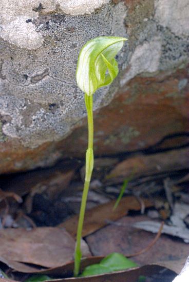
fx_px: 589
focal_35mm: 75
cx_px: 94
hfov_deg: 18.2
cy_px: 141
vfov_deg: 27.0
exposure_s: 1/50
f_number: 16
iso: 1600
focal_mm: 50
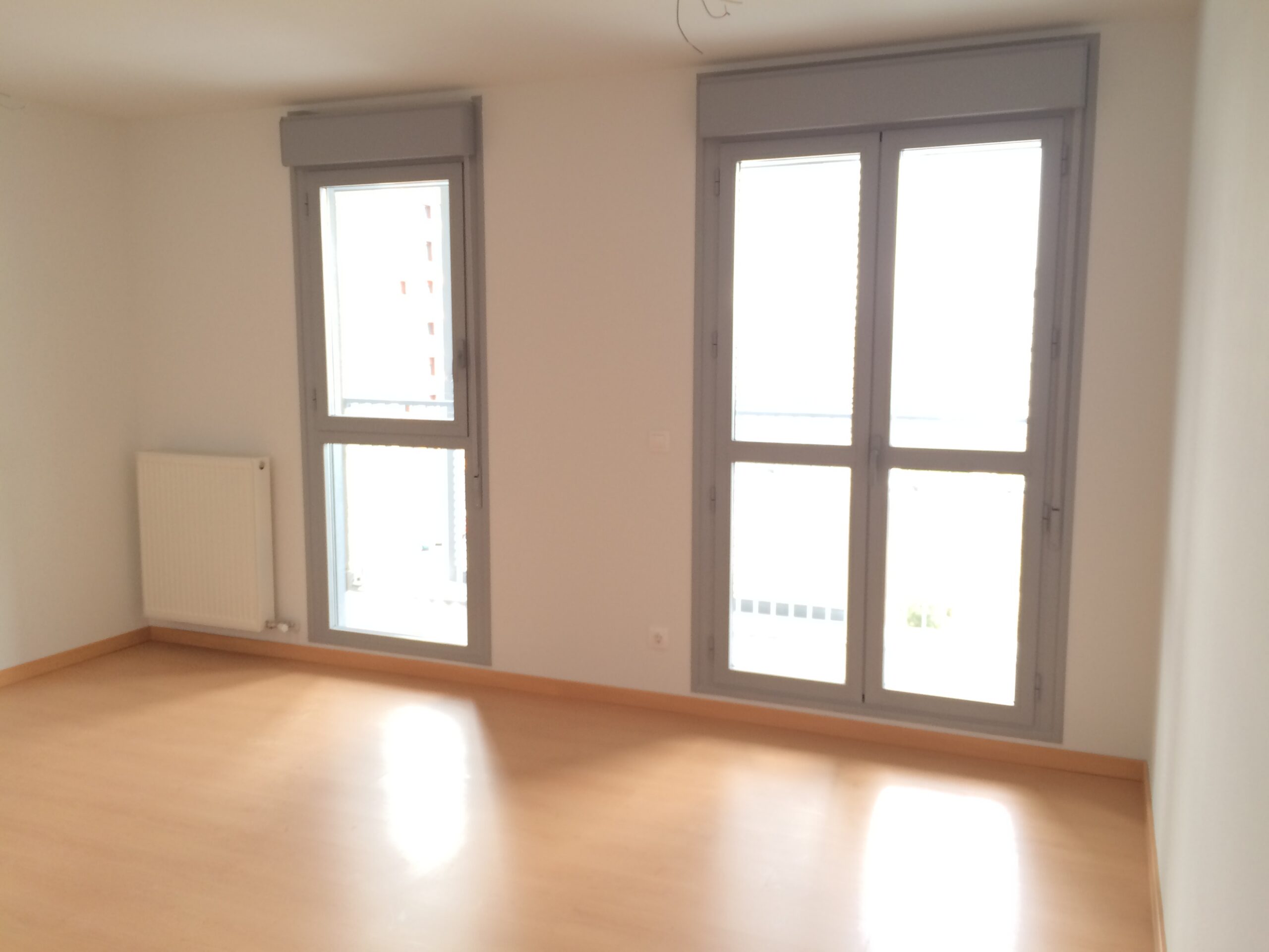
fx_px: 1063
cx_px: 634
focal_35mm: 29
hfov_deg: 61.7
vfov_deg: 48.2
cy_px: 476
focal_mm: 4.15
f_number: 2.2
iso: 100
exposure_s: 1/33
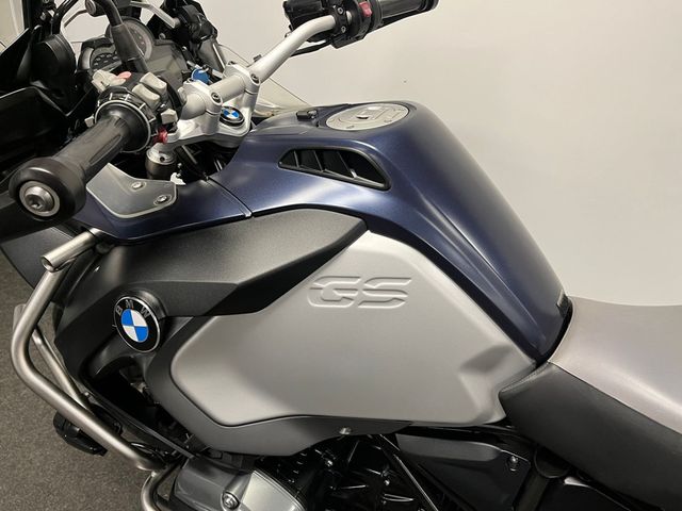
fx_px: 512
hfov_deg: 67.3
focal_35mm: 26
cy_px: 256
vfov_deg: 53.1
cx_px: 341
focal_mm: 5.1
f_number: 1.6
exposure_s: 1/50
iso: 125
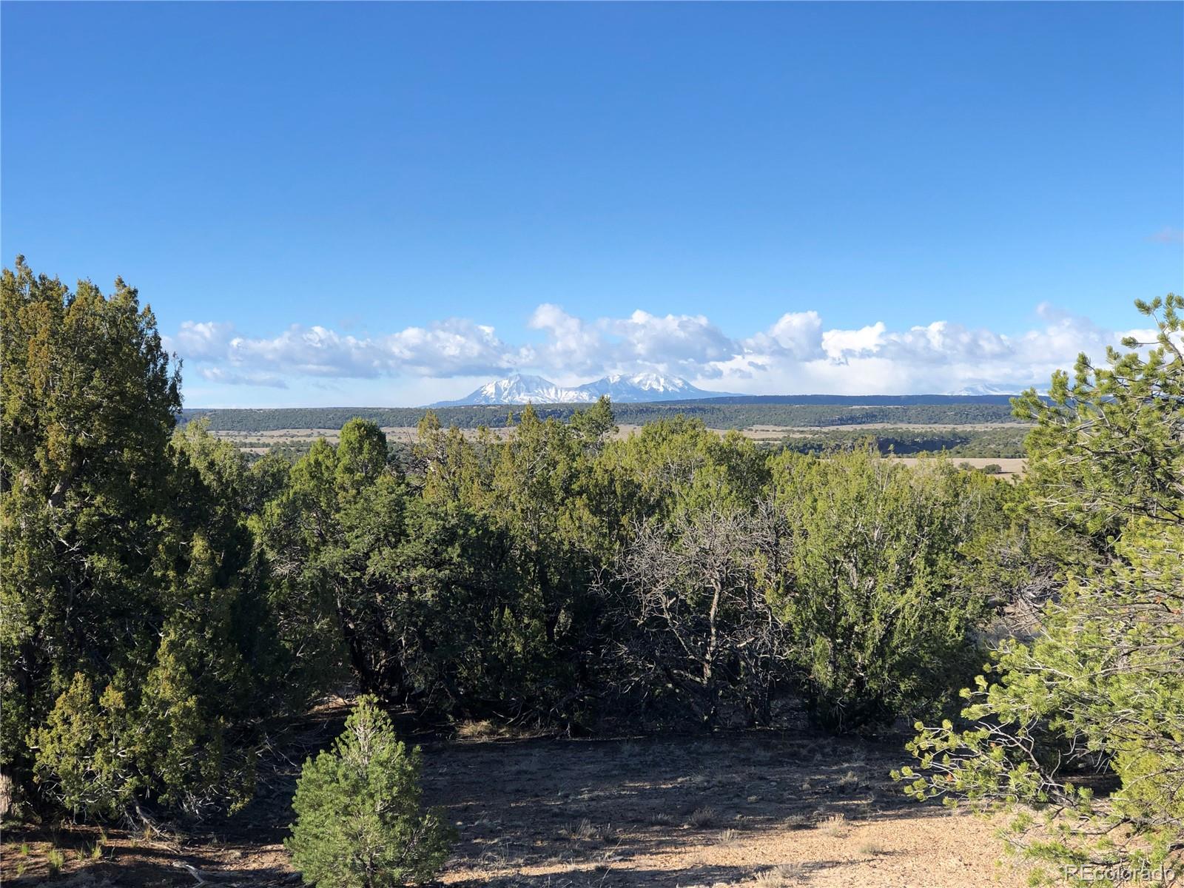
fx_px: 1950
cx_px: 592
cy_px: 444
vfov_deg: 25.7
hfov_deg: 33.8
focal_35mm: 57
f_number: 2.8
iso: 20
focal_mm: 6.6
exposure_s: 1/649
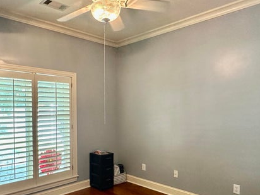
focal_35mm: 29
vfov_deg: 48.0
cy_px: 115
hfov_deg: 61.2
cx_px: 106
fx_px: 218
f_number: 2.2
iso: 320
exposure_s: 1/60
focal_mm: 2.22
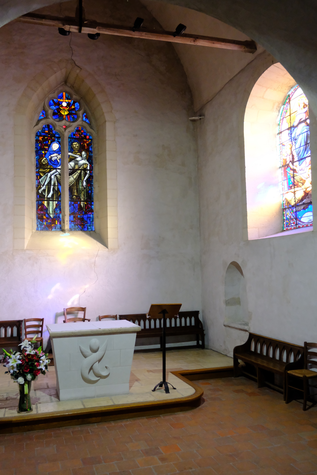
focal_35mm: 32
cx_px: 158
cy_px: 238
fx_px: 423
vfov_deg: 58.7
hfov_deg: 41.1
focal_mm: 21.4
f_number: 3.2
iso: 4000
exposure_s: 1/100
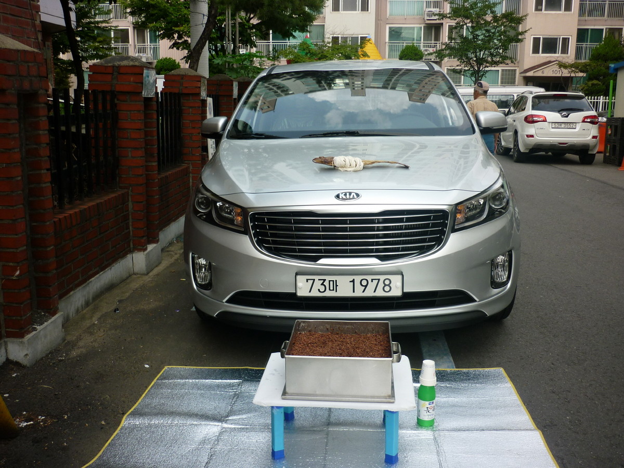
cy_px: 234
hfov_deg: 55.4
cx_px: 312
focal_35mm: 33
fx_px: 595
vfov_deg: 42.9
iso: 80
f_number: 2.8
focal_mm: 5.5
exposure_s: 1/500
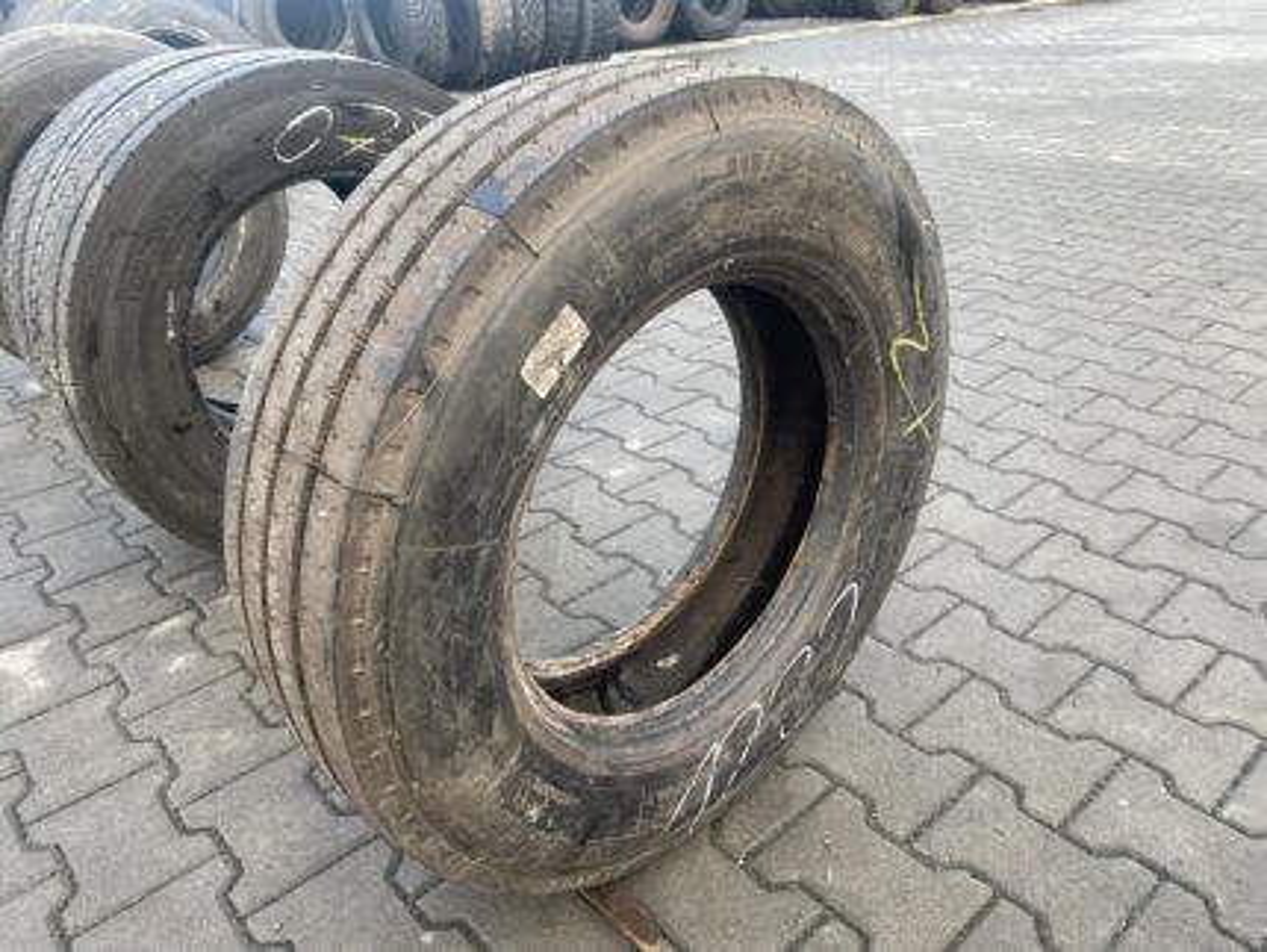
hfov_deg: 67.3
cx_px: 634
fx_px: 952
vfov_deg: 53.1
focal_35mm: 26
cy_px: 476
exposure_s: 1/121
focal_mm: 4.25
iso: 64
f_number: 1.8
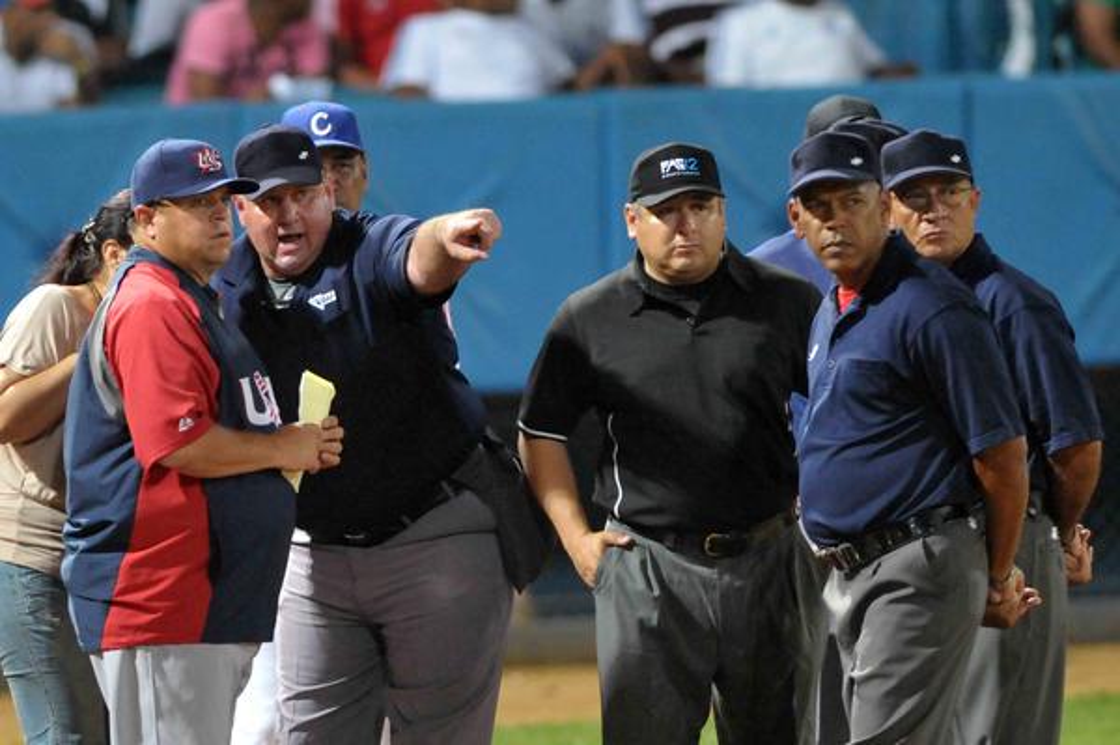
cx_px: 560
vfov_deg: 3.0
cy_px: 372
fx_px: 13988
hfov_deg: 4.6
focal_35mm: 450
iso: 2500
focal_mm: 300
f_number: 2.8
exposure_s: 1/400
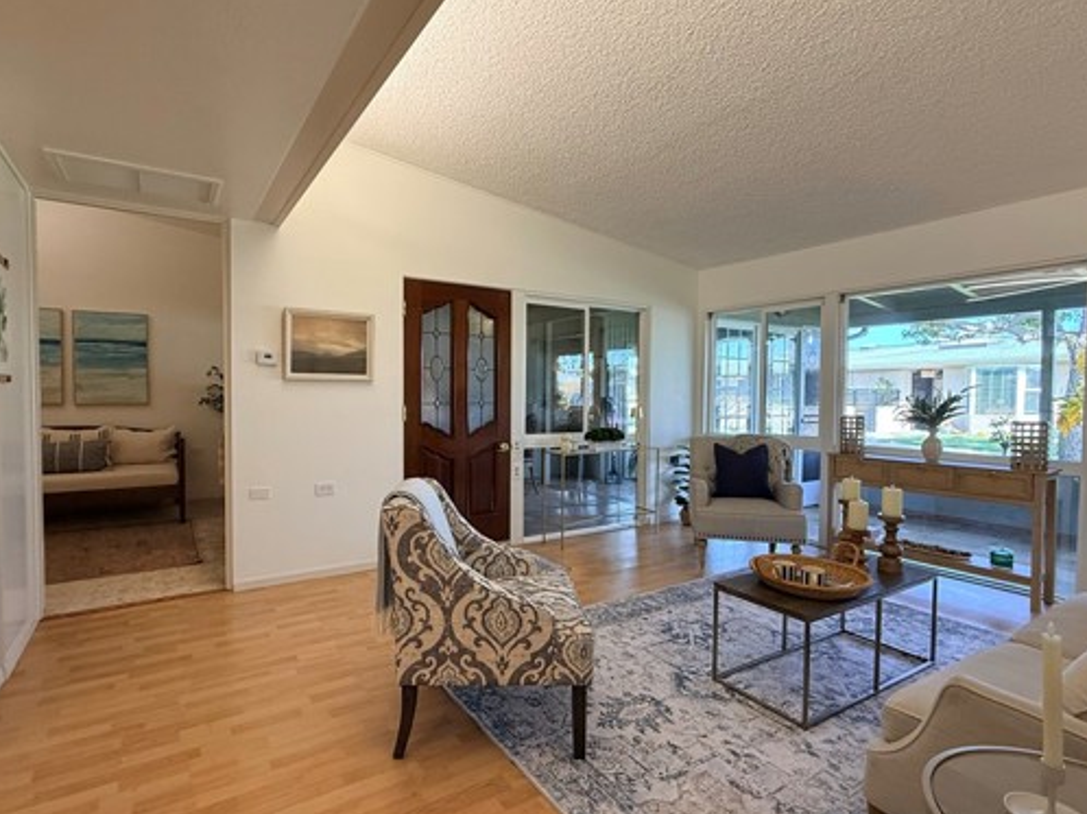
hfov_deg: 87.5
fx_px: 565
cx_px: 489
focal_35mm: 18
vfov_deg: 71.5
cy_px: 410
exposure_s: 1/120
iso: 200
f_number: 2.2
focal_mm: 2.22
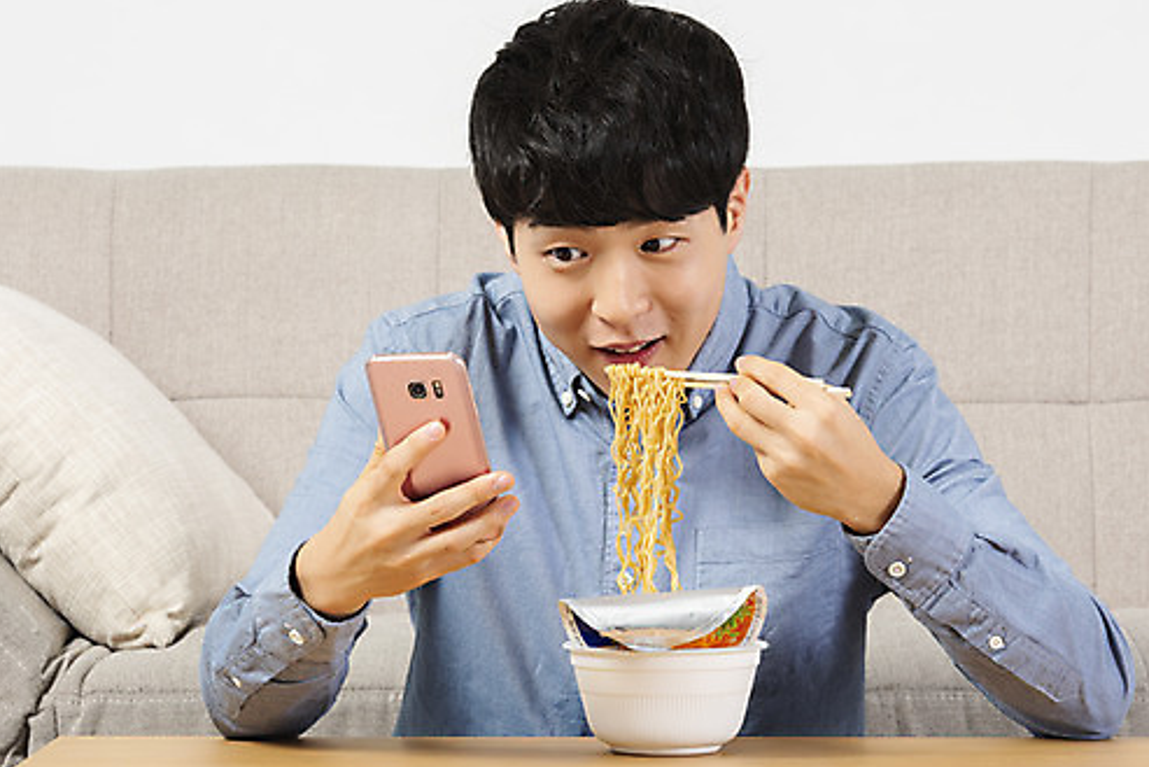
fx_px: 5236
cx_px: 530
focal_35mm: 164
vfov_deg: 8.4
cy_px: 347
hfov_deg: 12.5
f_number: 11
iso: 100
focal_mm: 135
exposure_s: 1/125
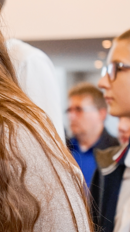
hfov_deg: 5.8
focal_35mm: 205
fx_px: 1256
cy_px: 157
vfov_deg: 10.5
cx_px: -112
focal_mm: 48
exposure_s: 1/160
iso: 1250
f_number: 4
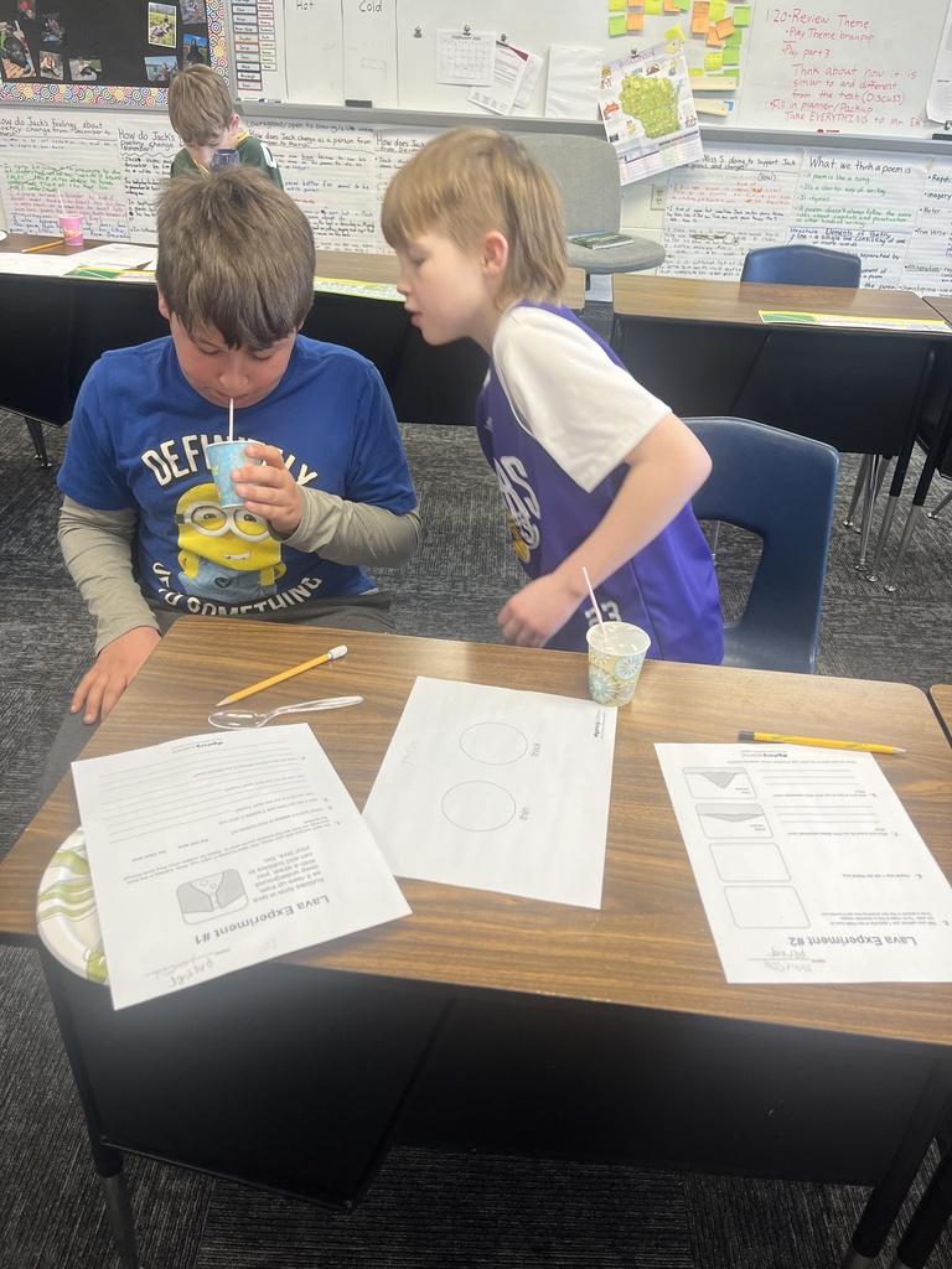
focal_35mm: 26
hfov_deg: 53.1
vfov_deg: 67.3
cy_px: 634
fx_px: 953
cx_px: 476
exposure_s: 1/60
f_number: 1.6
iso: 64
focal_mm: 5.1
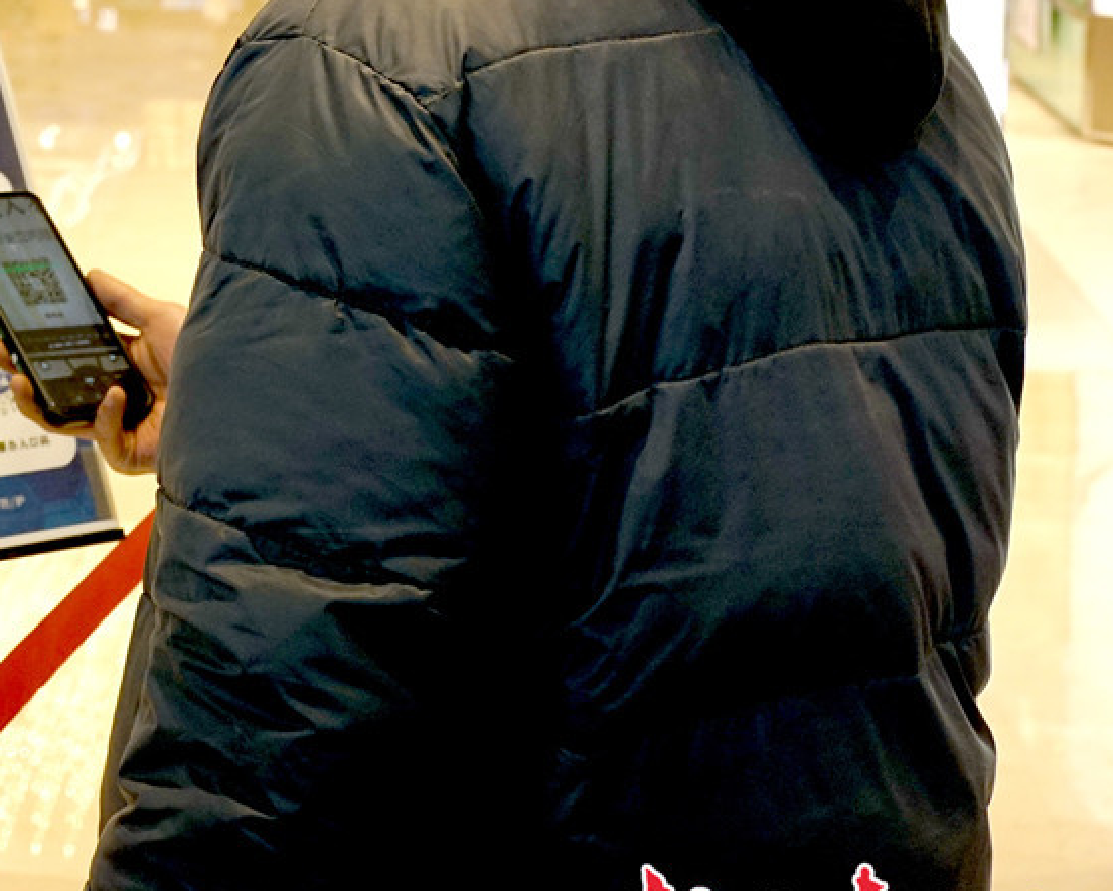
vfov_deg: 15.9
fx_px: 3131
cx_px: -390
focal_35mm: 95
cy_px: -27
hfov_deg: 18.5
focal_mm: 35
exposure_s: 1/250
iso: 800
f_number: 6.3
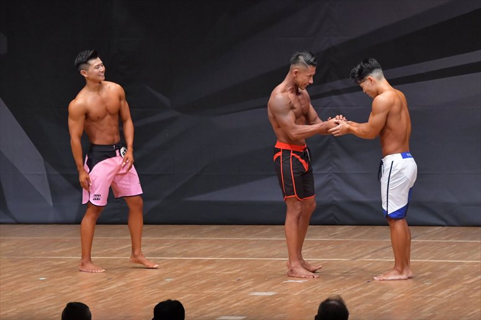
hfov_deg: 8.6
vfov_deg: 5.7
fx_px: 3205
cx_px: 240
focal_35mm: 240
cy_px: 160
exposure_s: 1/400
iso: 6400
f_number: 5.6
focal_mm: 160
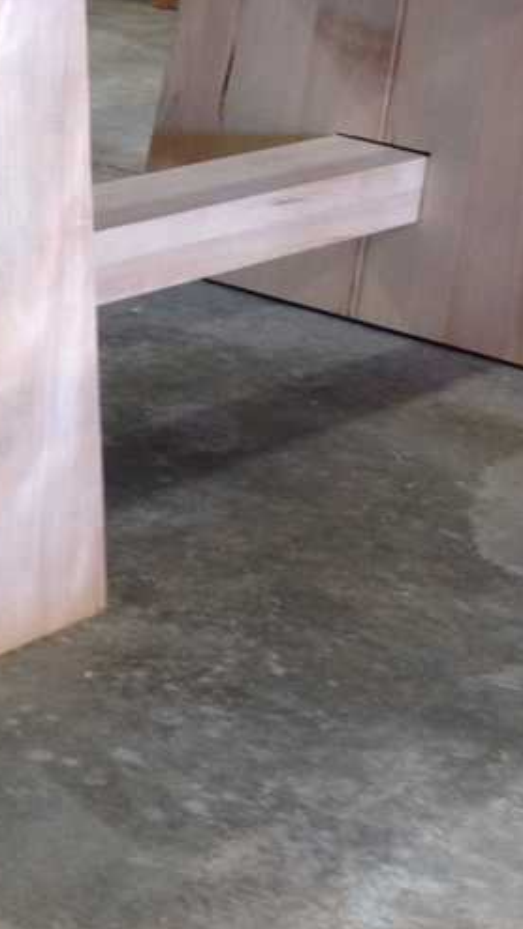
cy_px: 233
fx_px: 2538
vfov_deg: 20.6
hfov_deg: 11.7
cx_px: 112
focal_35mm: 103
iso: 100
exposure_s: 1/20
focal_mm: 4.28
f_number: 2.4
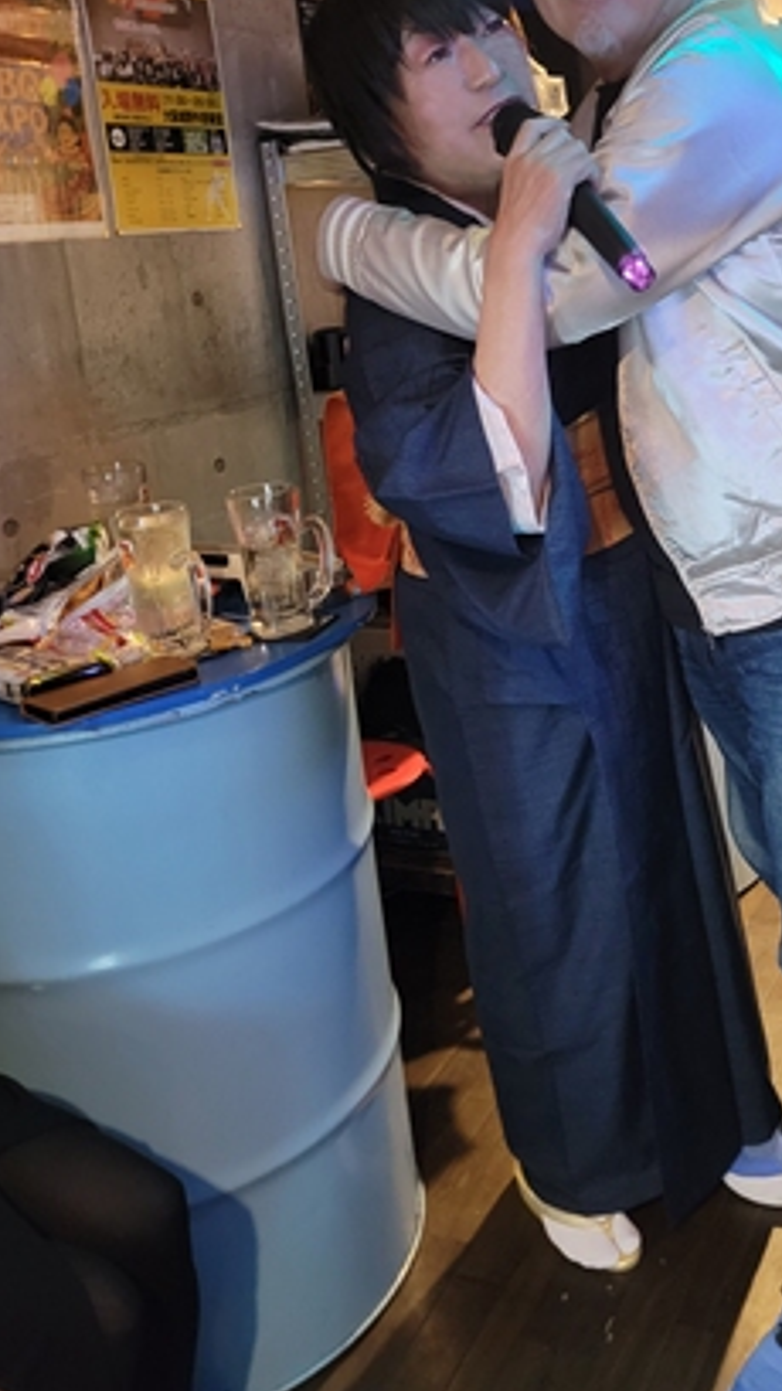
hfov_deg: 31.9
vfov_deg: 54.7
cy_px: 534
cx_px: 629
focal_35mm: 36
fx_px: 1327
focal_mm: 5.4
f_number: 1.8
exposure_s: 1/24
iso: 1000
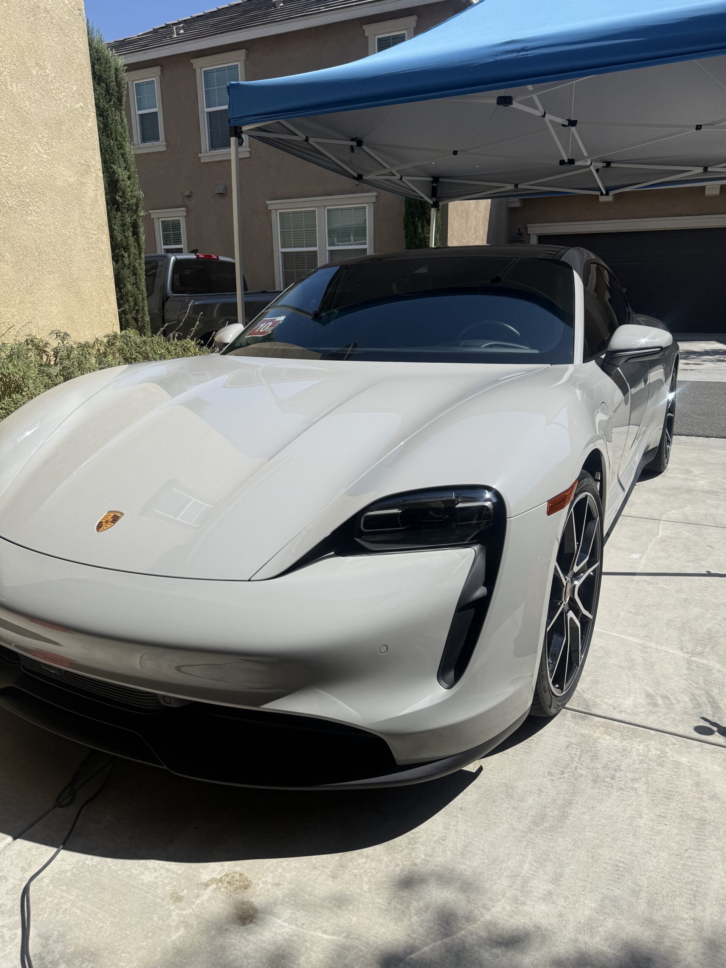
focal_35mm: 24
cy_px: 484
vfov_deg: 71.6
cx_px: 363
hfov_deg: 56.8
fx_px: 671
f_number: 1.78
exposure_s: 1/7353
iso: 80
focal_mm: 6.76
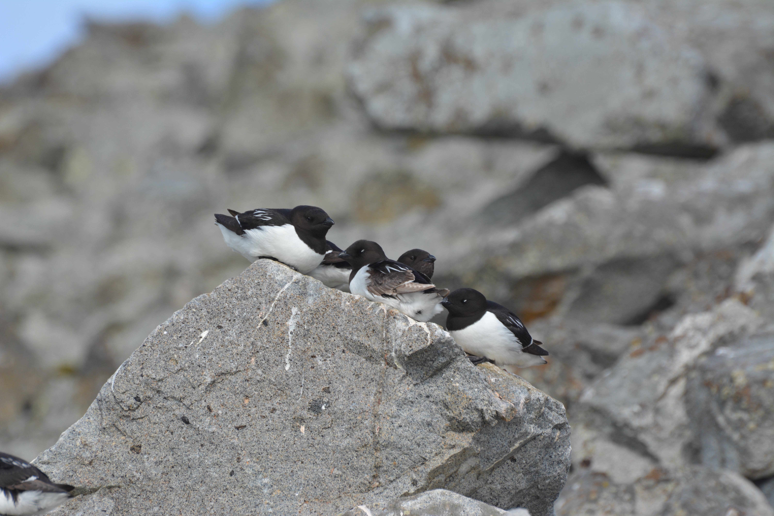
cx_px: 387
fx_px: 9674
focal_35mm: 450
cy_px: 258
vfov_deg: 3.1
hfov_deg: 4.6
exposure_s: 1/400
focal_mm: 300
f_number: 7.1
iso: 200
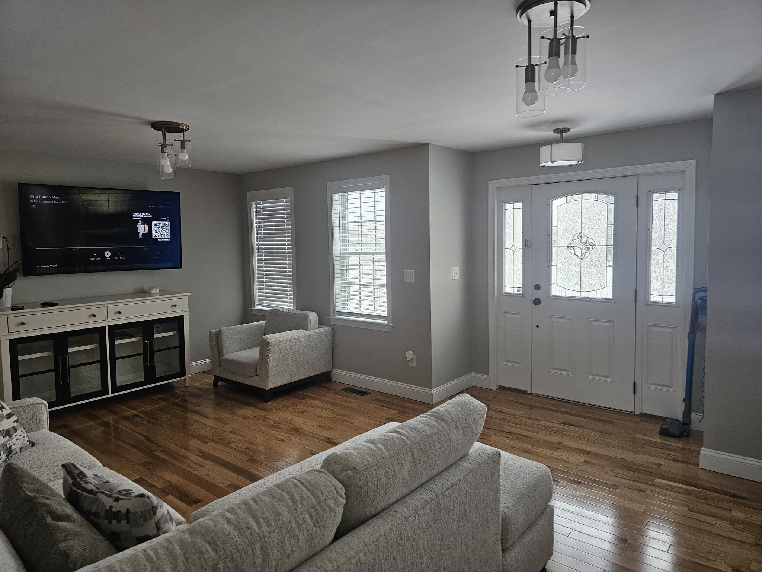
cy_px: 286
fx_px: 506
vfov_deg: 58.9
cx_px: 381
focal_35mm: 23
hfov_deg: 73.9
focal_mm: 6.3
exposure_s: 1/180
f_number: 1.7
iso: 200
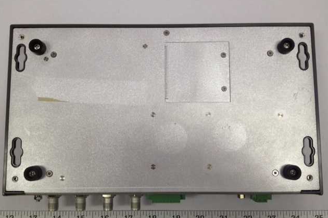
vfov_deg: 35.9
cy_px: 113
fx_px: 337
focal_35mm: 37
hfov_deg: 51.9
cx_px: 162
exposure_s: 1/40
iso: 80
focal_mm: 4.28
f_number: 2.4
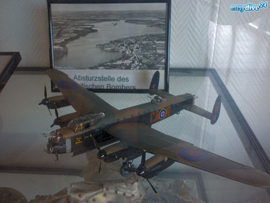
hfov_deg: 55.4
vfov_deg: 42.9
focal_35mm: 33
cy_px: 102
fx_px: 257
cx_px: 135
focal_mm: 5.5
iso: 160
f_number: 2.8
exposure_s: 1/30
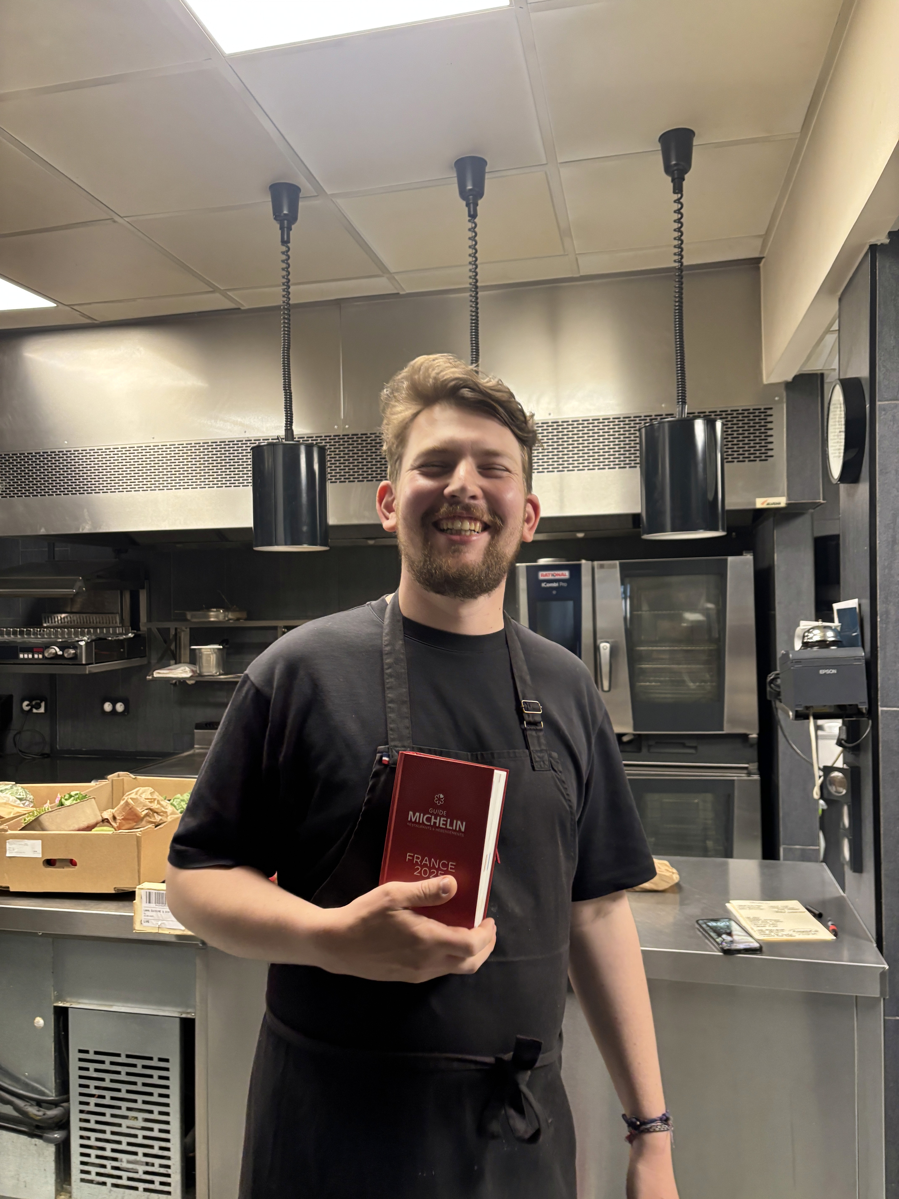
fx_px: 900
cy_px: 600
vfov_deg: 67.3
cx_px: 450
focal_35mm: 26
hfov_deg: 53.1
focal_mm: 5.96
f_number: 1.6
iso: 160
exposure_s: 1/50
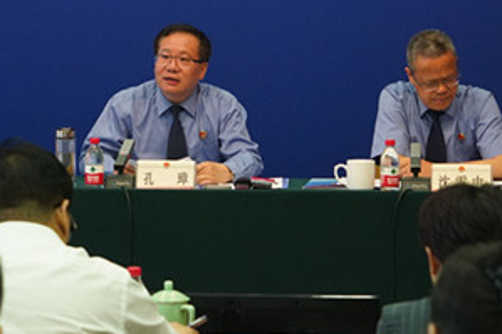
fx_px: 2076
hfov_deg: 13.8
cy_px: 80
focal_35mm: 149
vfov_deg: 9.2
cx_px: 241
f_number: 5.6
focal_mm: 69
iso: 6400
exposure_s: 1/400
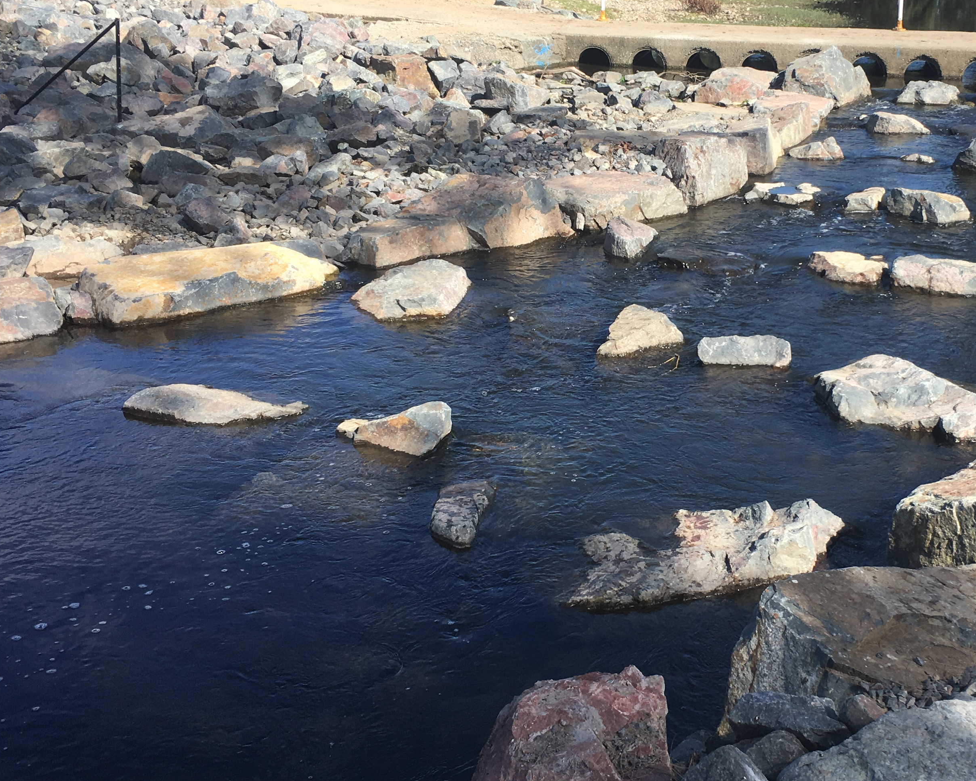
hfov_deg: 38.7
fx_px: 1358
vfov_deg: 32.1
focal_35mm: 47
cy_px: 345
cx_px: 702
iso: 25
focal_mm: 4.15
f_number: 2.2
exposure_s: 1/818
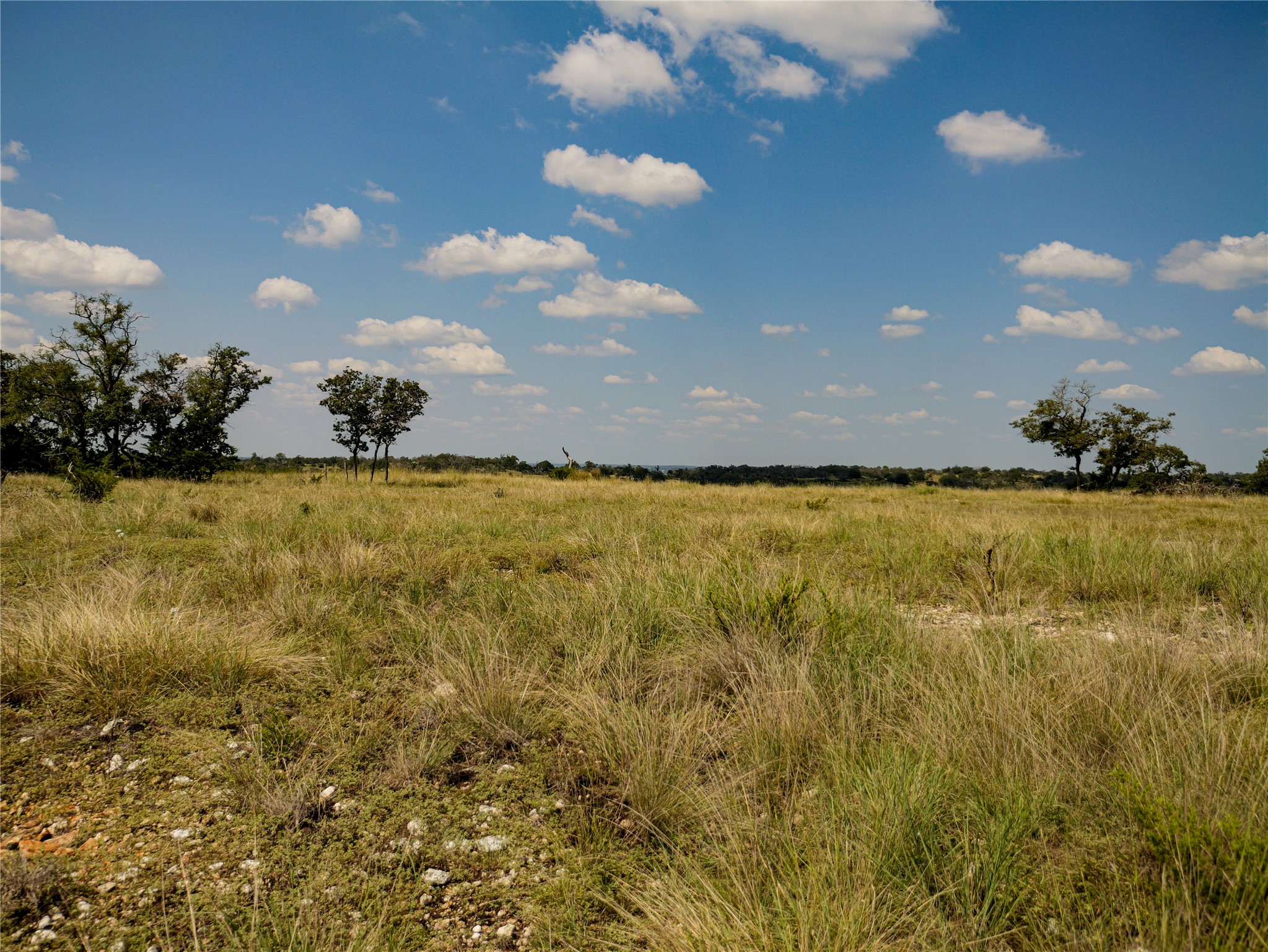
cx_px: 634
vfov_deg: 46.8
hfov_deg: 60.0
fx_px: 1099
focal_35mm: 30
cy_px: 476
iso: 100
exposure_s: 1/2500
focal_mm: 15
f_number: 2.8
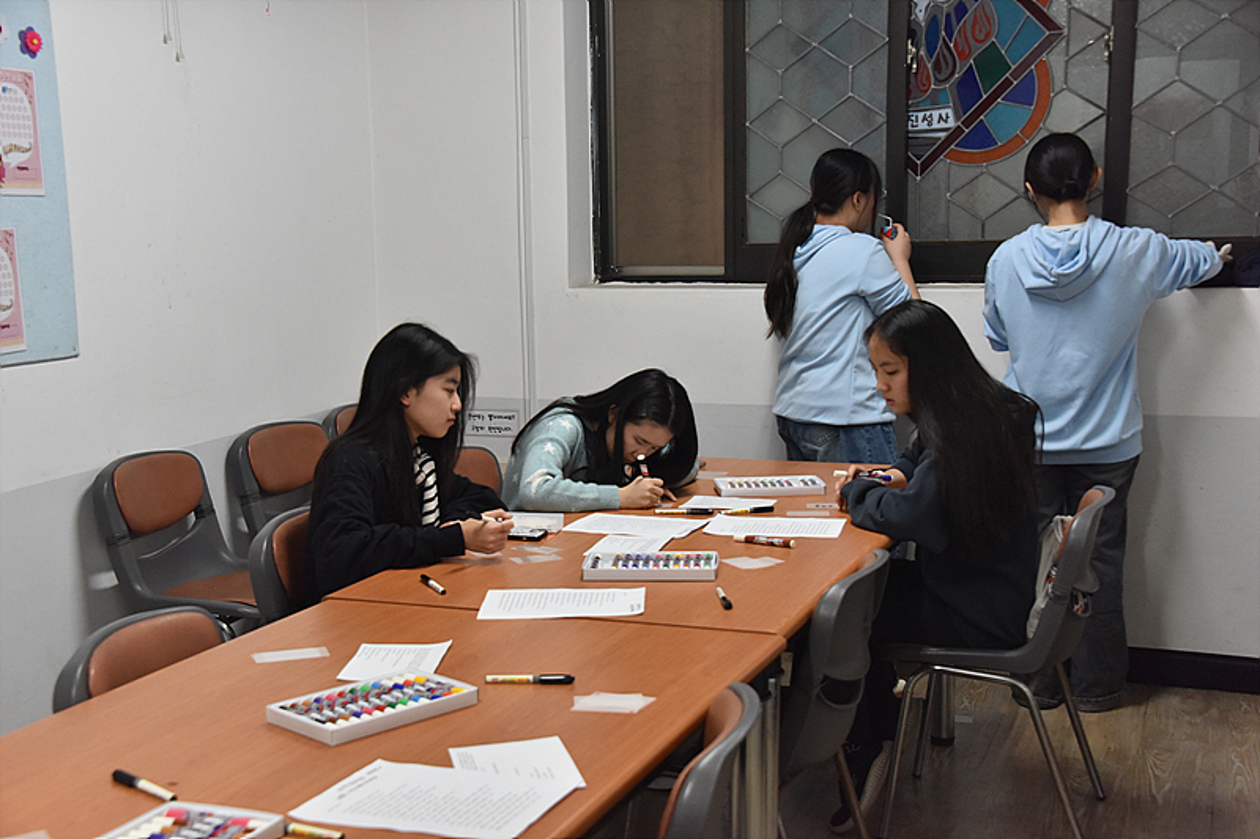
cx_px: 630
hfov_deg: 41.1
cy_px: 420
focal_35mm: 48
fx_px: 1680
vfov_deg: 28.1
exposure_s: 1/125
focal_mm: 48
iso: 2800
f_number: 5.6
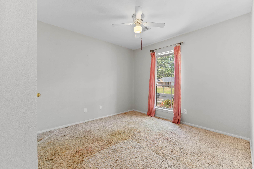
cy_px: 84
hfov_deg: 100.4
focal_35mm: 15
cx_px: 127
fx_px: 106
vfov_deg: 77.3
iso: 200
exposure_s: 1/1.67
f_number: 9
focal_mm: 10
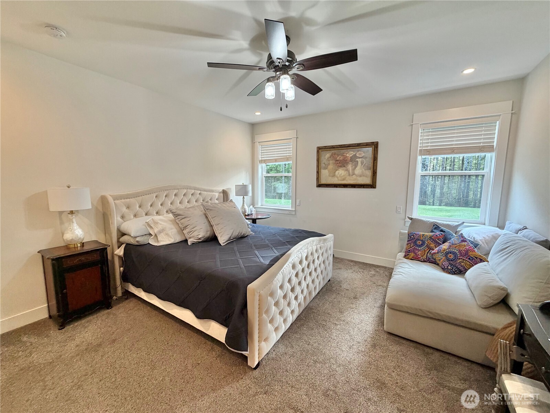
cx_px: 275
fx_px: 222
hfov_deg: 102.1
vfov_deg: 85.7
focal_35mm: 14
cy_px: 206
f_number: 2.2
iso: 160
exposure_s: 1/60
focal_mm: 2.22
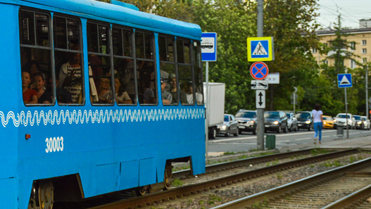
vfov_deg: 9.6
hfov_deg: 16.6
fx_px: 1232
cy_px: 1
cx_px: -46
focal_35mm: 125
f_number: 6.3
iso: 200
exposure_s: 1/500
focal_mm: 35
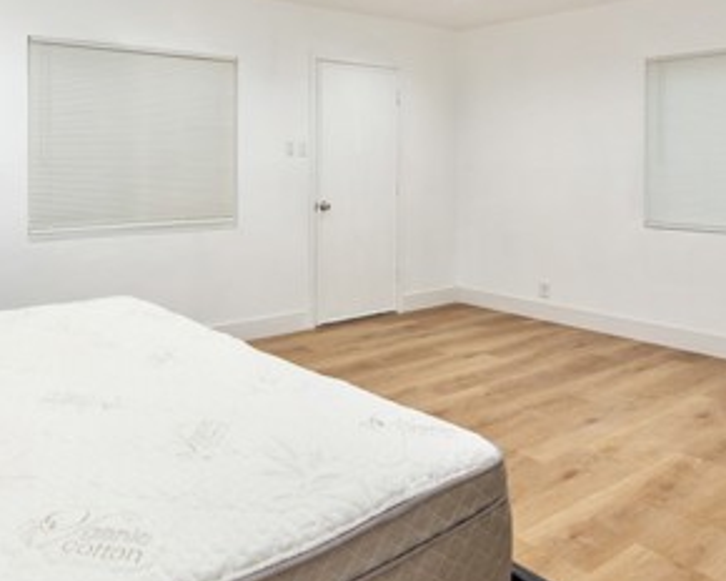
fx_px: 623
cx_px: 173
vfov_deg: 49.0
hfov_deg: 57.1
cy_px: 189
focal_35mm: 29
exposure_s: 1/125
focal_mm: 14
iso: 640
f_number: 5.6
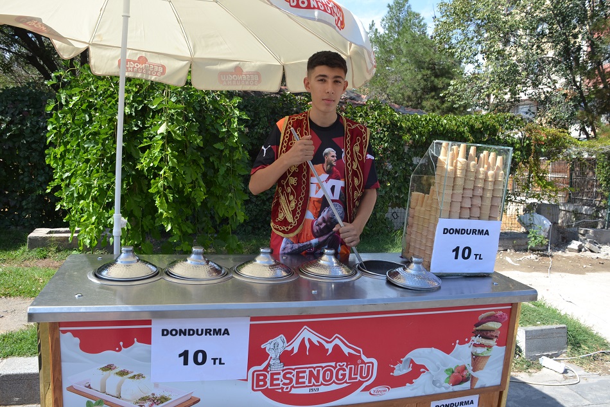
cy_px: 204
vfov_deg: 47.9
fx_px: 457
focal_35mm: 27
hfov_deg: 67.4
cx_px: 305
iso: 110
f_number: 5.6
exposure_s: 1/125
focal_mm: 18
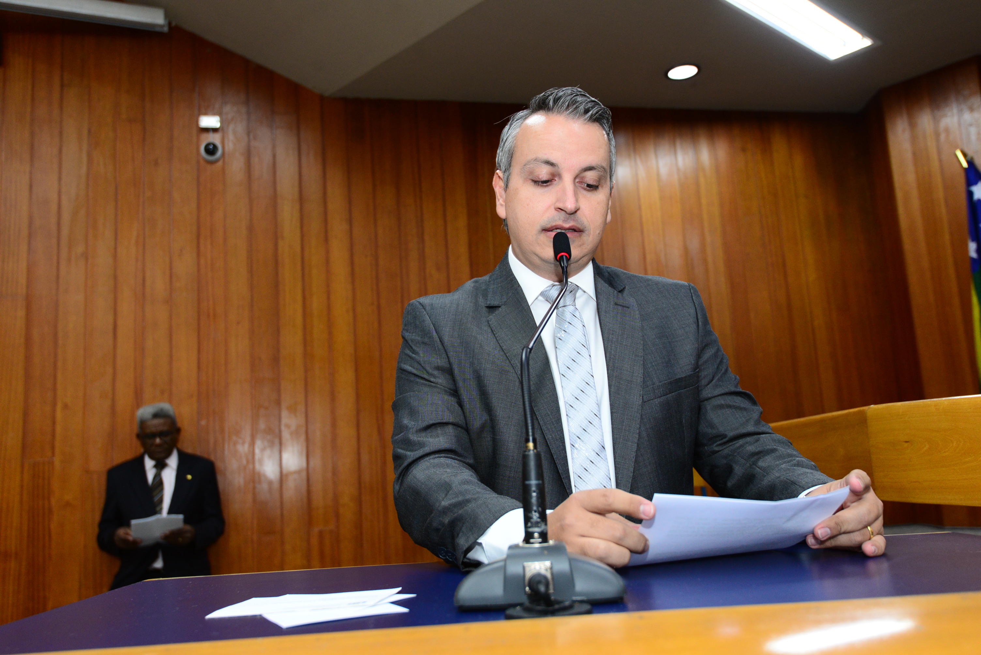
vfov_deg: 41.1
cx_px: 490
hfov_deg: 58.7
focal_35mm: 32
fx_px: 872
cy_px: 328
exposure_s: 1/60
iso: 1600
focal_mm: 32
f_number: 5
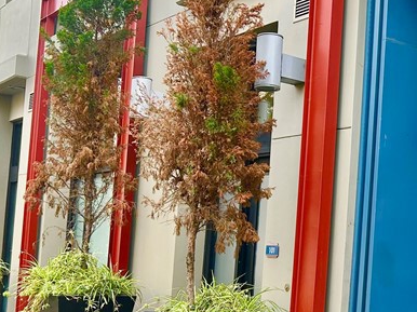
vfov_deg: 21.2
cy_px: 218
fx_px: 831
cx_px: 417
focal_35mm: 69
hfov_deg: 26.7
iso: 50
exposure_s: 1/344
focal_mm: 5.7
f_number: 1.5
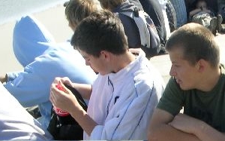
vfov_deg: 15.0
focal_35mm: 86
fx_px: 527
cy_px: 133
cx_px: 225
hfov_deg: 23.1
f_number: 5.6
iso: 50
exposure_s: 1/151
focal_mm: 5.8
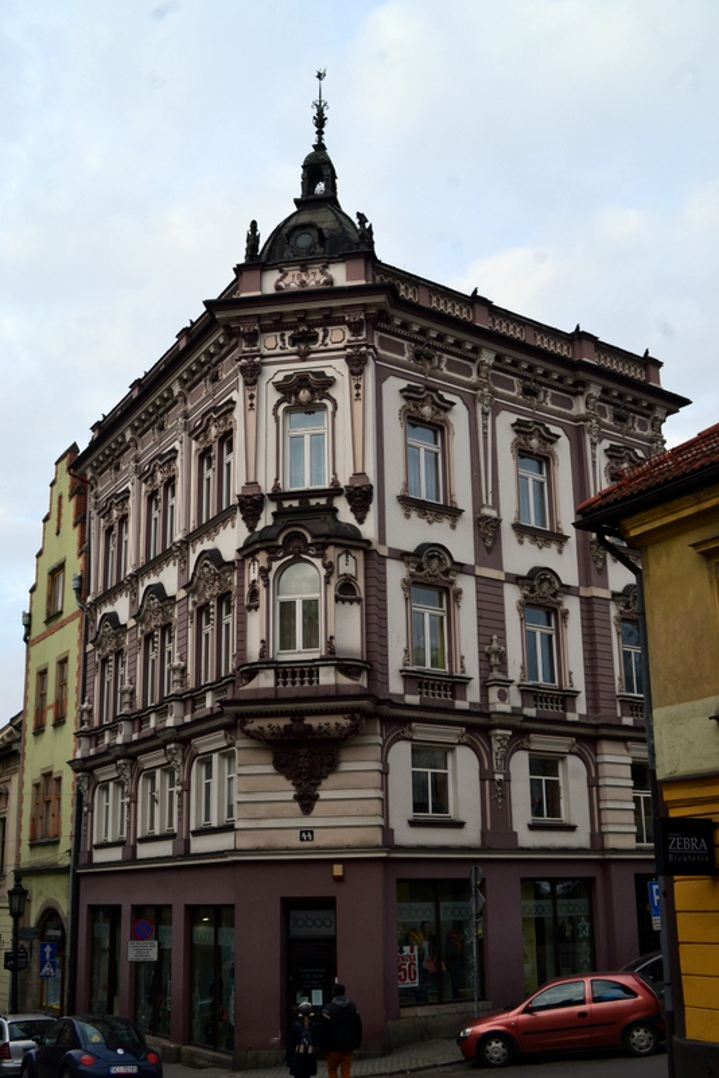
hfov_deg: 34.2
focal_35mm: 39
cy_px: 539
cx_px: 360
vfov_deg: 49.5
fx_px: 1167
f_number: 10
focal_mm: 26
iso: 400
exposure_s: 1/320
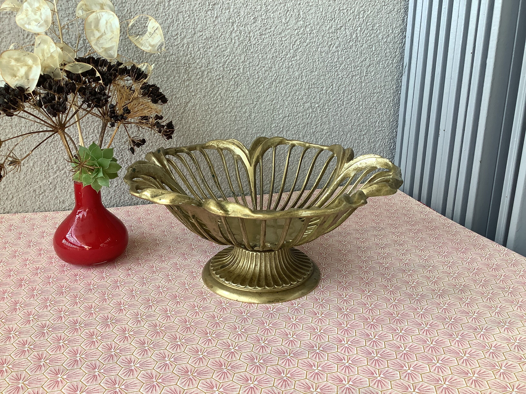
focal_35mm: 31
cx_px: 263
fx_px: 471
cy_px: 197
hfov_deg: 58.4
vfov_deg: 45.4
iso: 40
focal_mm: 3.3
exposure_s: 1/120
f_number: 2.4
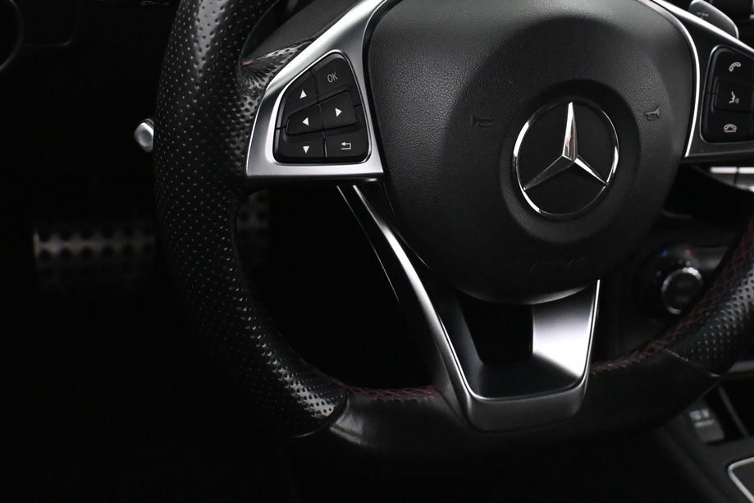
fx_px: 1550
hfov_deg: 27.3
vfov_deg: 18.2
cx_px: 468
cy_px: 79
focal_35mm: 74
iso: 6400
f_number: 4.5
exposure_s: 1/60
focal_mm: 28
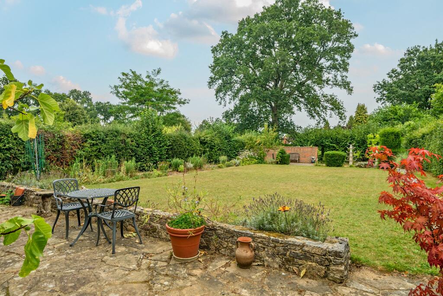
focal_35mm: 19
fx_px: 234
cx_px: 222
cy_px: 148
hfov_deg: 86.9
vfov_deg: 64.6
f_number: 8
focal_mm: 13
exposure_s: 1/320
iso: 400
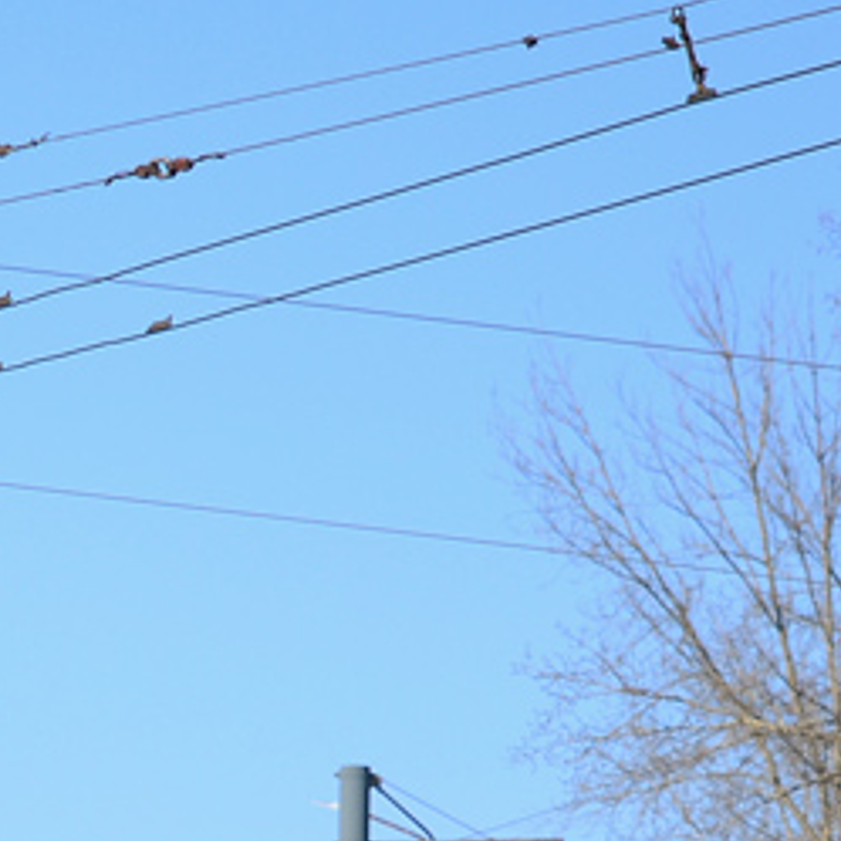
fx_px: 10472
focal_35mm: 381
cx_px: -480
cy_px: 1294
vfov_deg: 4.6
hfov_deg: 4.6
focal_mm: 62
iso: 100
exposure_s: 1/800
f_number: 4.5
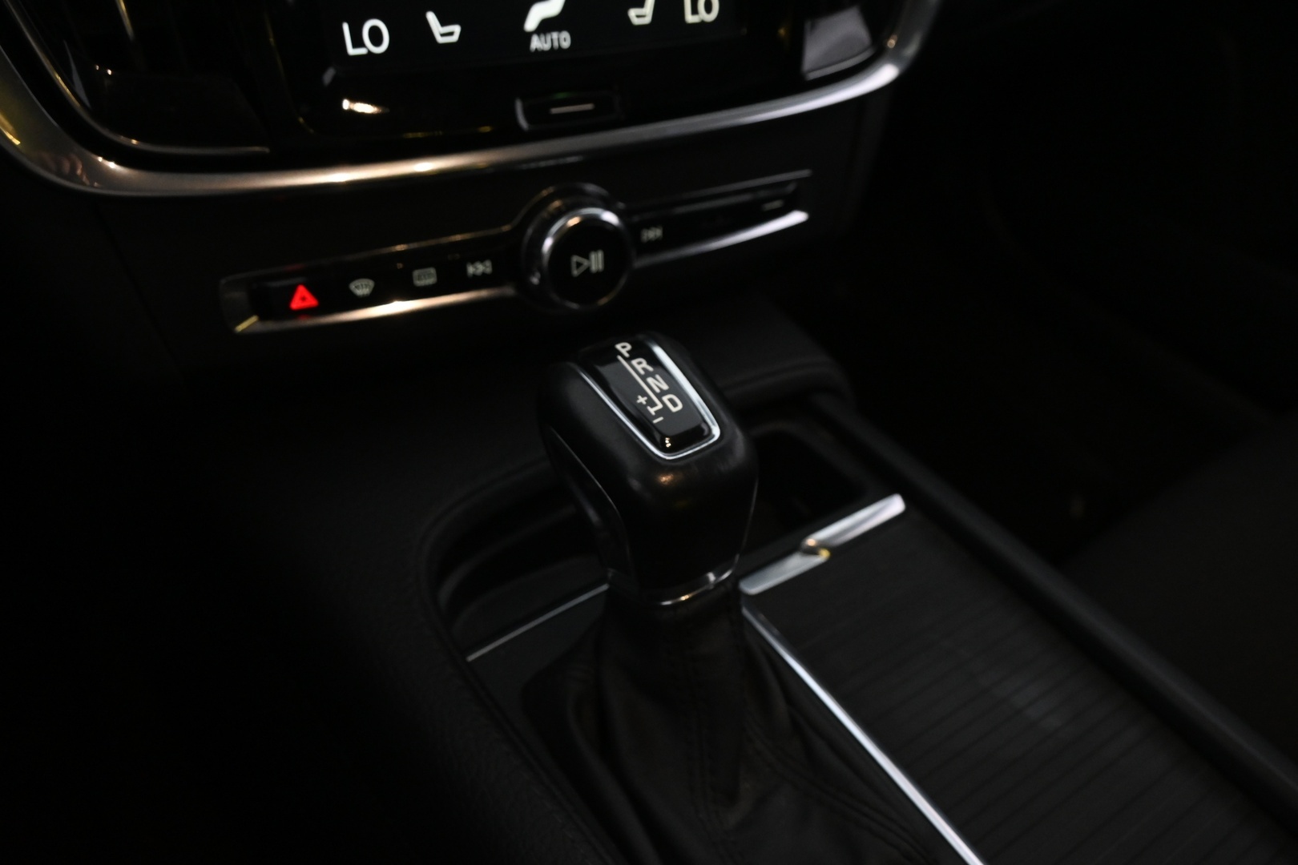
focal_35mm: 27
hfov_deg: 67.4
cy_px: 432
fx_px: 973
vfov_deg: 47.9
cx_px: 649
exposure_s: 1/40
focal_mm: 18
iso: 2000
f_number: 5
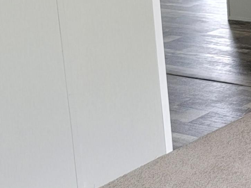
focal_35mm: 104
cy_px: -23
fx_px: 754
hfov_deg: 16.8
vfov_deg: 13.9
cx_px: 399
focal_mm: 7
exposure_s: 1/39
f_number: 1.8
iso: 500
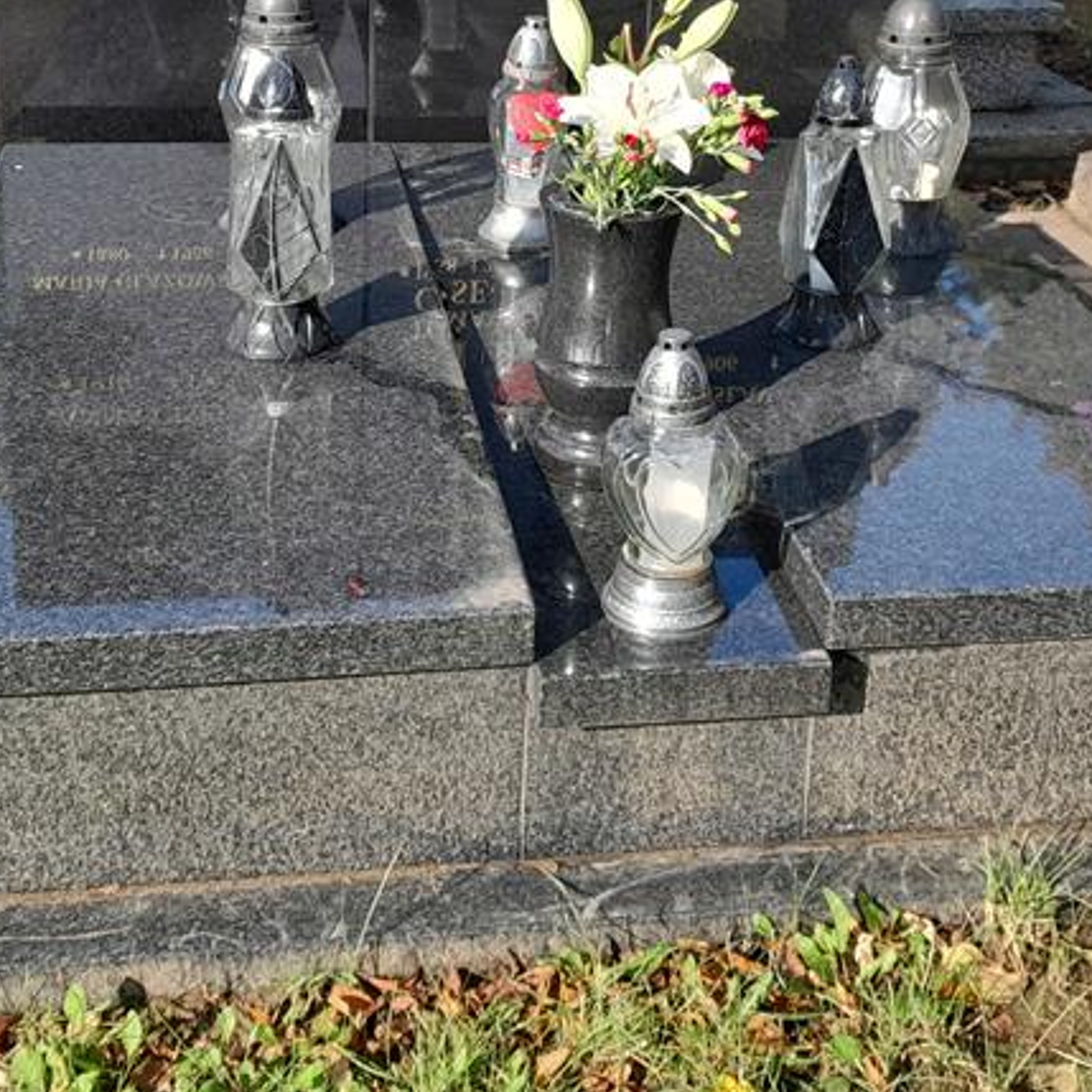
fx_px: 2034
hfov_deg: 30.0
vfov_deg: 29.1
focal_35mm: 57
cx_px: 616
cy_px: 160
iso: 40
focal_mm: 4
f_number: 1.8
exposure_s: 1/139
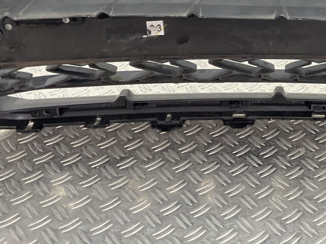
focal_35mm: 71
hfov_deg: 26.6
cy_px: -37
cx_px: 285
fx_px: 668
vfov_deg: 19.7
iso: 64
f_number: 1.8
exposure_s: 1/120
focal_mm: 3
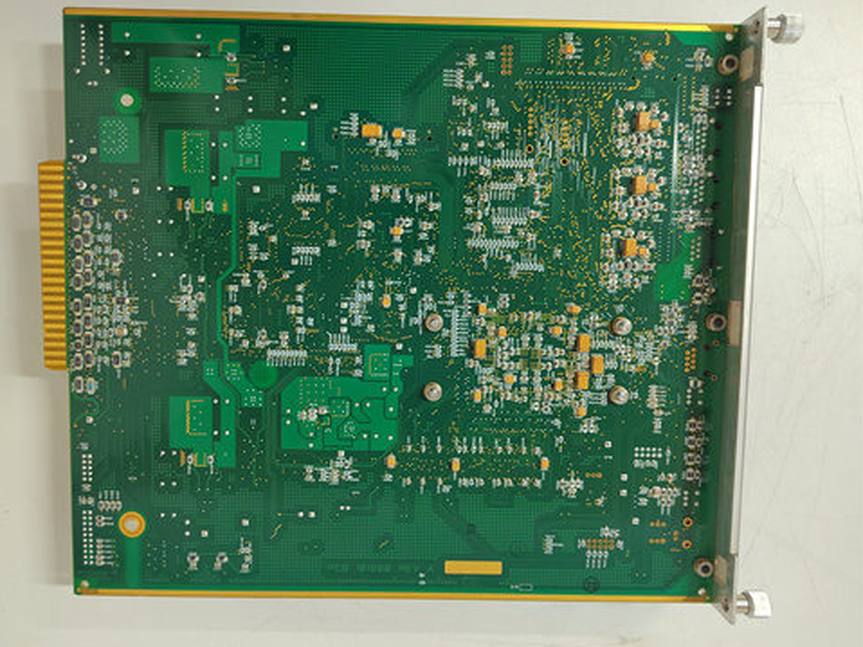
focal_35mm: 24
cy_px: 316
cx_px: 416
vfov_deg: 56.8
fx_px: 598
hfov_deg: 71.6
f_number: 1.9
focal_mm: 5.52
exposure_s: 1/50
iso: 1506
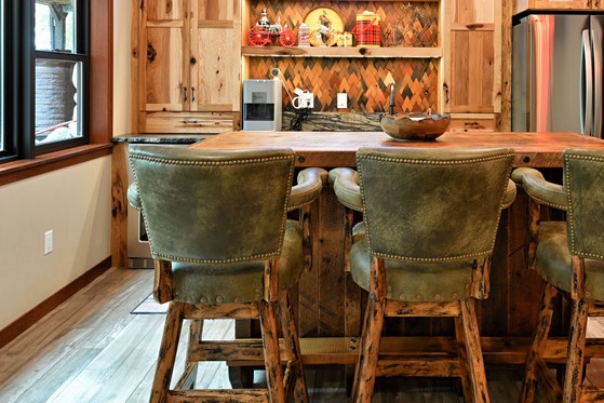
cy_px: 77
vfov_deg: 37.5
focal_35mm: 34
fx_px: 570
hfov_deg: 55.0
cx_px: 389
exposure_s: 1/15
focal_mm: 17.5
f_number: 5.6
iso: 400
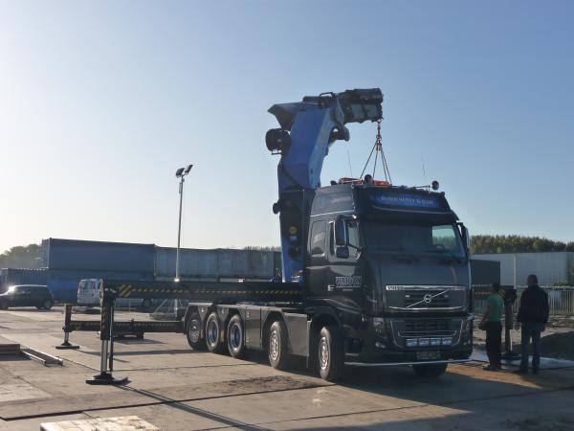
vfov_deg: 33.6
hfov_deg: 43.9
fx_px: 713
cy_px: 216
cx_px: 287
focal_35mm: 43
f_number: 10
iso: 160
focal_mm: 7.1
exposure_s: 1/250
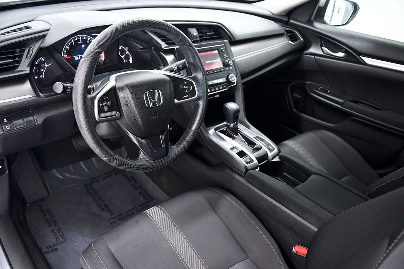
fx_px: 303
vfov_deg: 47.9
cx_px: 202
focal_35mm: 27
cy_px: 134
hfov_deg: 67.4
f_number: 5
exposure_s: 1/100
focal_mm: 18
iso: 2500
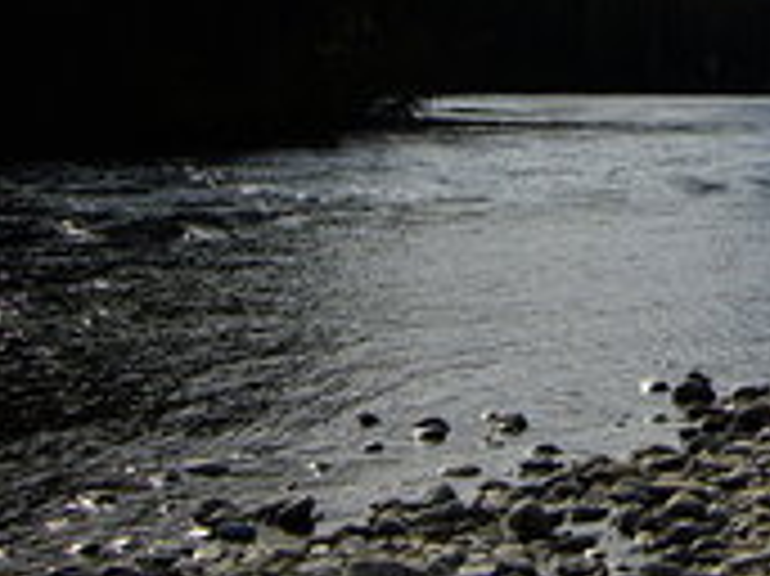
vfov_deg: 14.9
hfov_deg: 18.7
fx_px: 2178
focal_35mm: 98
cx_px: 982
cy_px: 36
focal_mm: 6.2
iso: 50
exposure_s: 1/640
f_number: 4.3
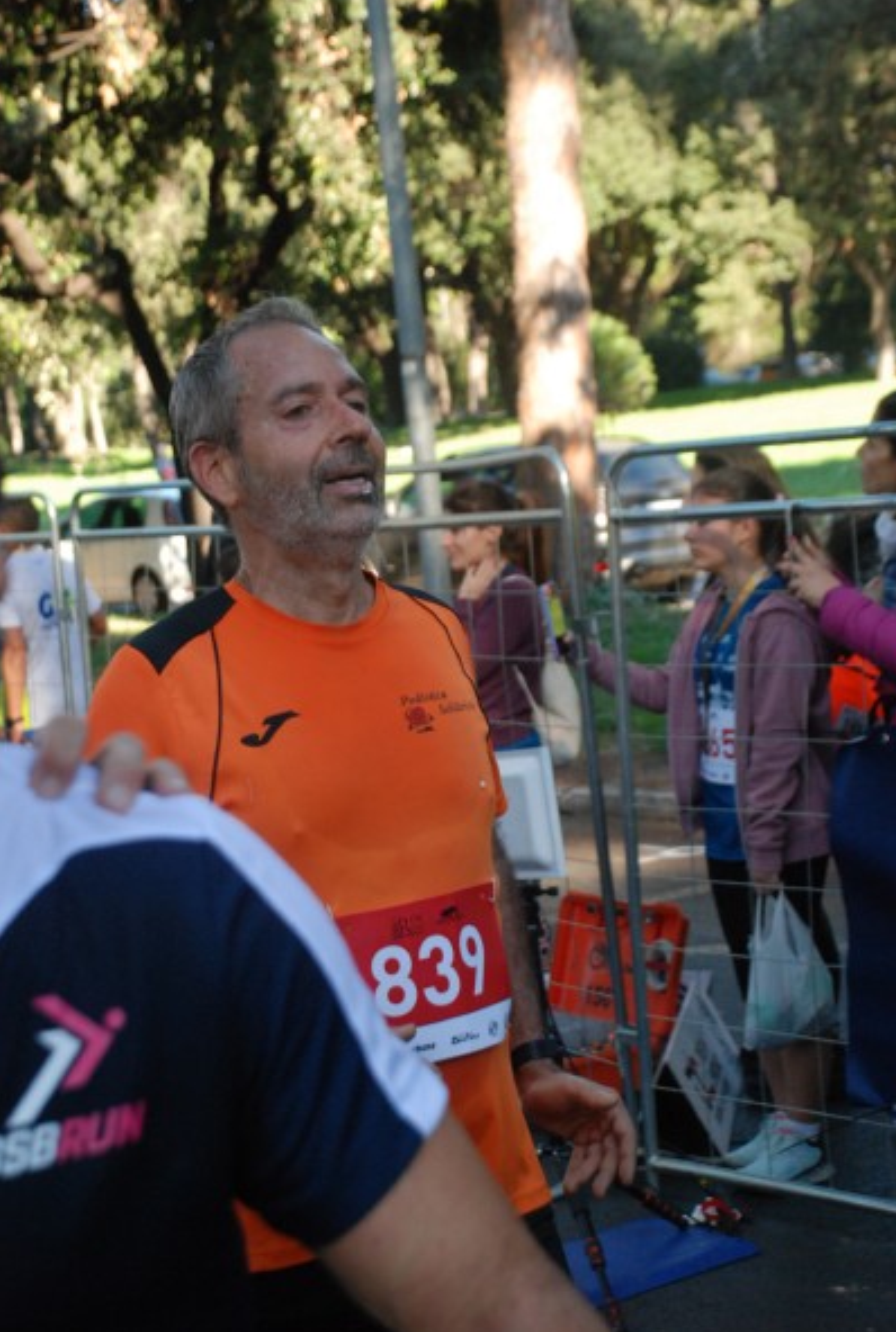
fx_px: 2821
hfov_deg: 18.0
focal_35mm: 76
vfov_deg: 26.6
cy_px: 670
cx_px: 451
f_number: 5
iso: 1000
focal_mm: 50
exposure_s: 1/500
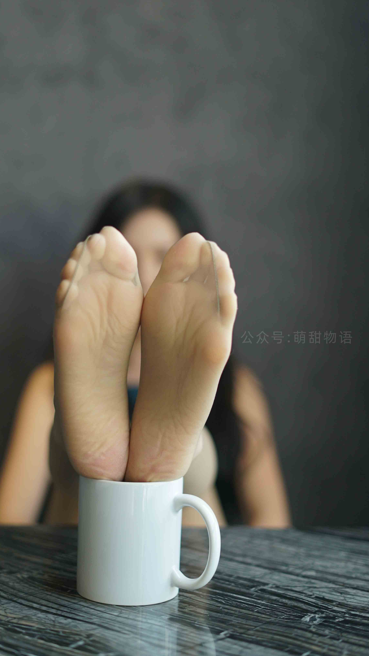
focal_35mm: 55
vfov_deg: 37.8
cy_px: 336
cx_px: 161
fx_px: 957
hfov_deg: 21.8
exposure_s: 1/500
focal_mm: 50
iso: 400
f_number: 2
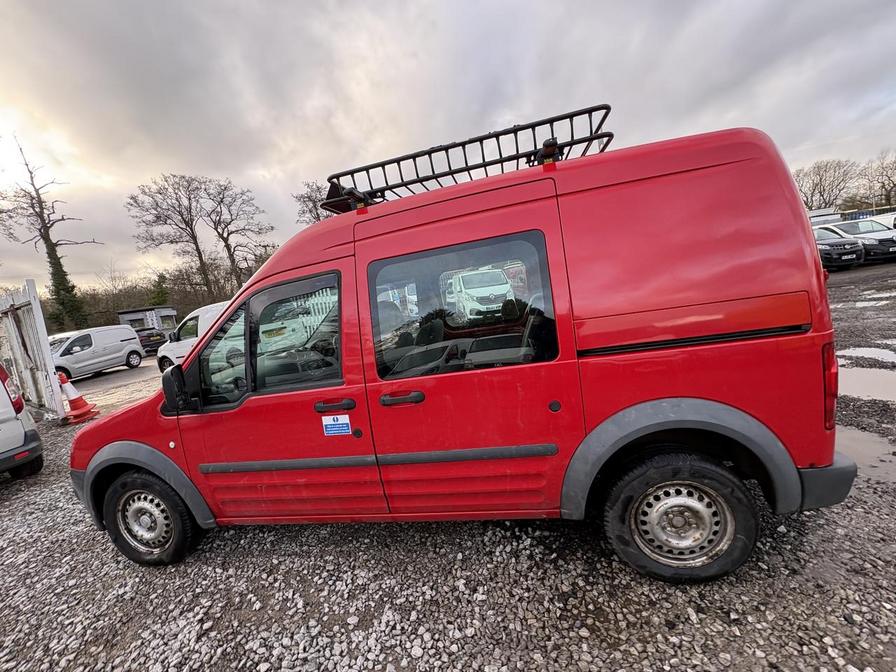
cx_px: 448
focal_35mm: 14
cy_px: 336
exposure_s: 1/126
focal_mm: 2.22
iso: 50
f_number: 2.2
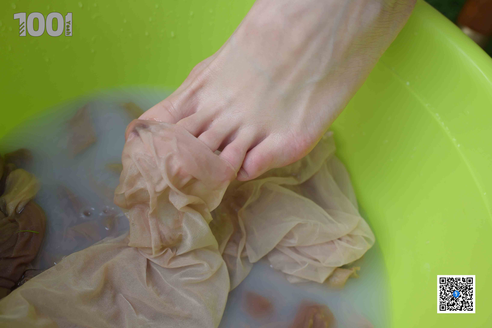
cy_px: 164
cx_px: 246
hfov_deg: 54.4
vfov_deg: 37.9
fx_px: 478
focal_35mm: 35
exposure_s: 1/320
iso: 200
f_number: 5.6
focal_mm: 35
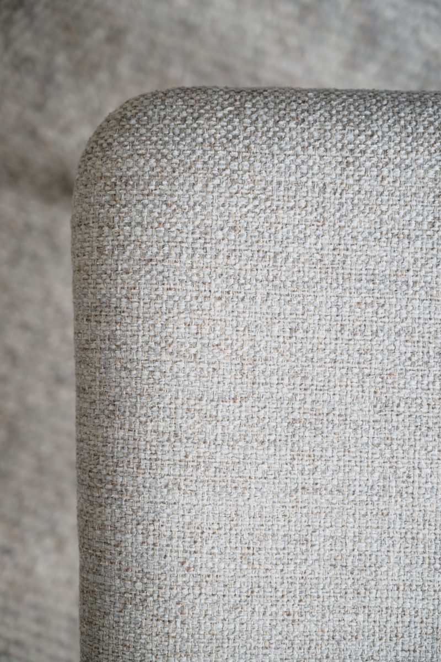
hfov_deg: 19.5
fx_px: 1286
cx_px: 220
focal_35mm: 70
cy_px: 331
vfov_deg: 28.8
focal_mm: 70
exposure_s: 1/80
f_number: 4
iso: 400
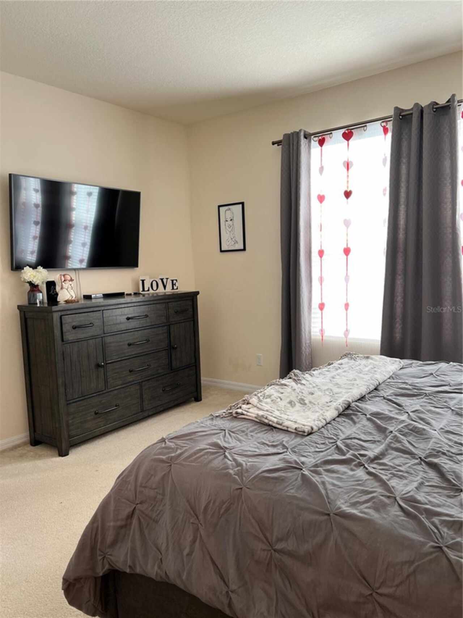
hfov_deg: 53.1
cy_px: 309
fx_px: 464
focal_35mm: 26
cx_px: 232
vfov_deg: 67.3
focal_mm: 5.7
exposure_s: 1/60
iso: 64
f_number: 1.5
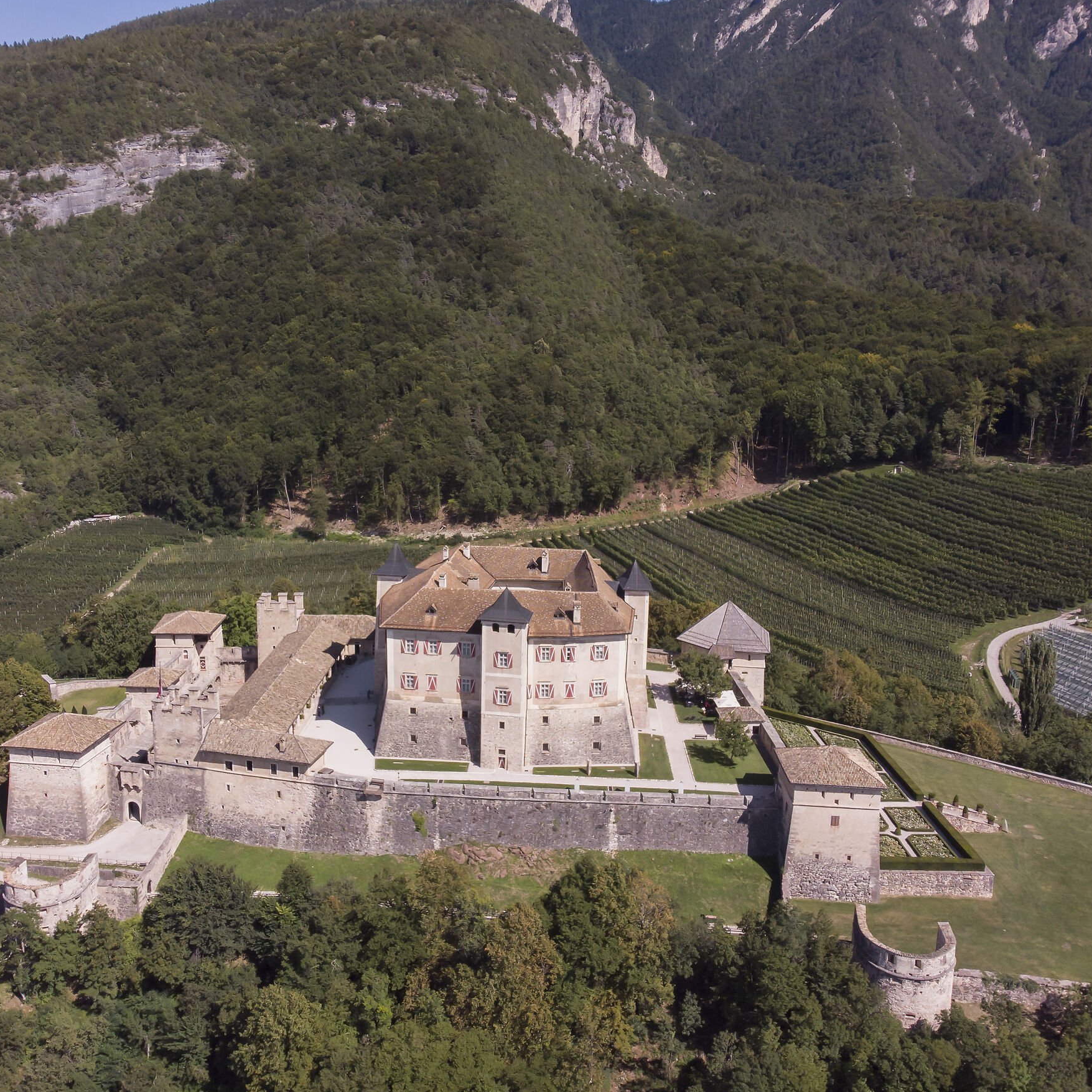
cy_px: 537
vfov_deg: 55.6
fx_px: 1035
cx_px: 494
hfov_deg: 55.5
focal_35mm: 29
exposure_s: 1/60
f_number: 2.8
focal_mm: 4.5
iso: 100
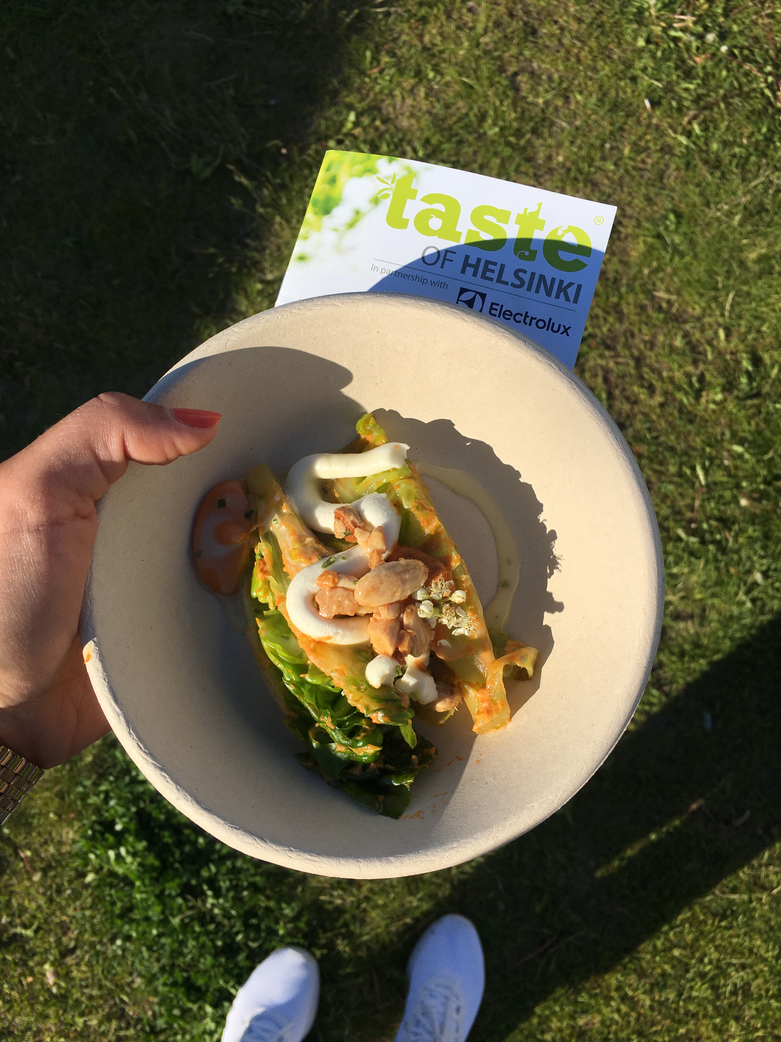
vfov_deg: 61.7
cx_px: 390
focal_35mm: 29
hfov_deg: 48.2
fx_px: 872
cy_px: 521
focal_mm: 4.15
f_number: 2.2
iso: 25
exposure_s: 1/2198
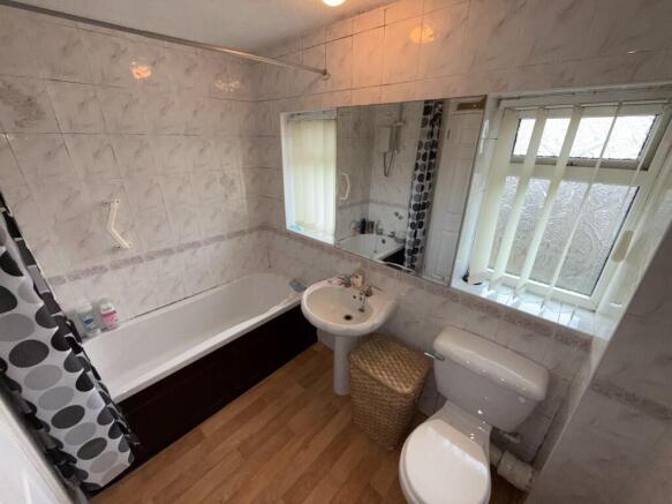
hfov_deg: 102.1
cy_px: 252
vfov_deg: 85.7
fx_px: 272
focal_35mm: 14
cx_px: 336
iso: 125
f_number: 2.2
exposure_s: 1/100
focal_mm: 2.22
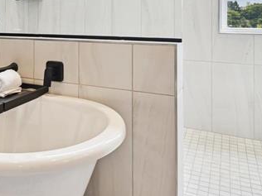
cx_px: 82
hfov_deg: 51.4
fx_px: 265
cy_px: 19
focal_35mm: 35
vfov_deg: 37.9
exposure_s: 1/40
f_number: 10
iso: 200
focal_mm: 16
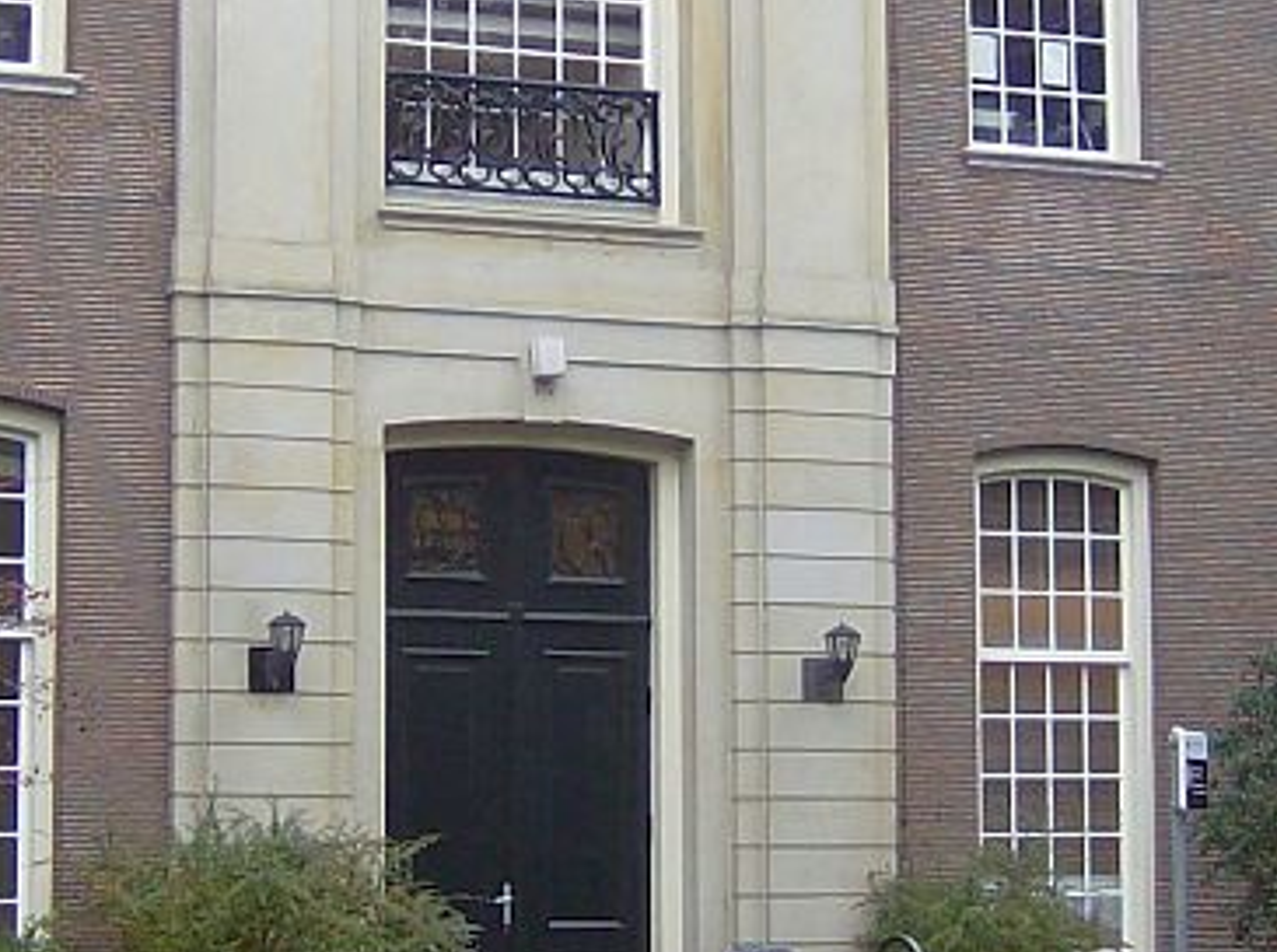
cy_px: 257
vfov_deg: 14.5
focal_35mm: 101
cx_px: 497
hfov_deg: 19.5
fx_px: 3717
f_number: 2.8
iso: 100
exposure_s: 1/130
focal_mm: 6
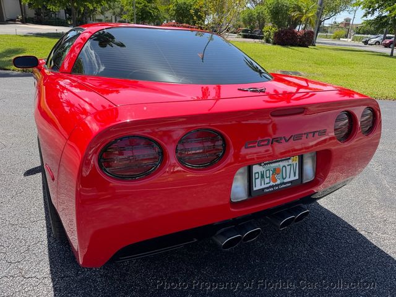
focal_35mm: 24
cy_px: 148
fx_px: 275
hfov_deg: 71.6
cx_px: 198
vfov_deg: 56.8
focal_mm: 6.76
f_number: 1.78
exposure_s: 1/1901
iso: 80
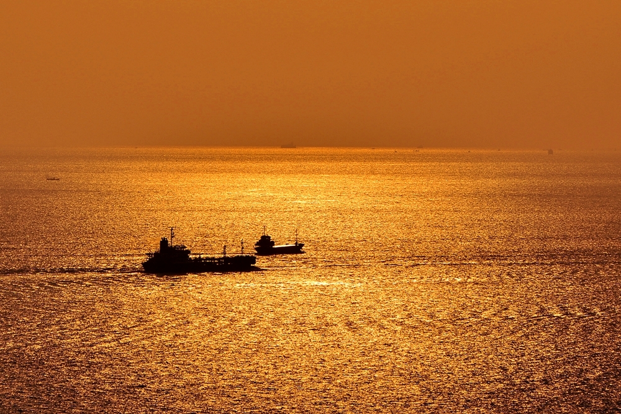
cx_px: 310
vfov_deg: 3.7
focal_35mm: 375
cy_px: 207
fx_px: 6469
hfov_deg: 5.5
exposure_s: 1/2500
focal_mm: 250
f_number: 8
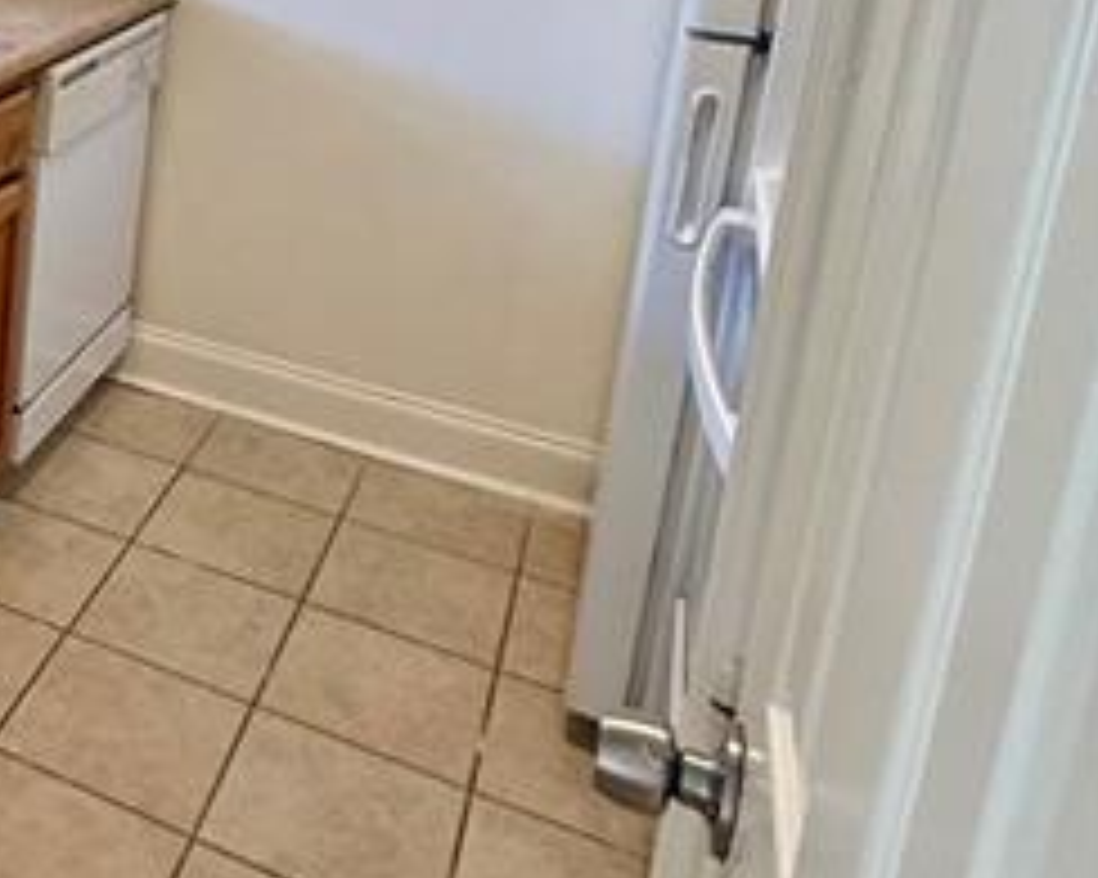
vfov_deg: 32.4
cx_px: -180
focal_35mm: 43
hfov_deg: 35.1
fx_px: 1397
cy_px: 23
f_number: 2.2
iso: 250
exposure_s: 1/120
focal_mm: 2.22
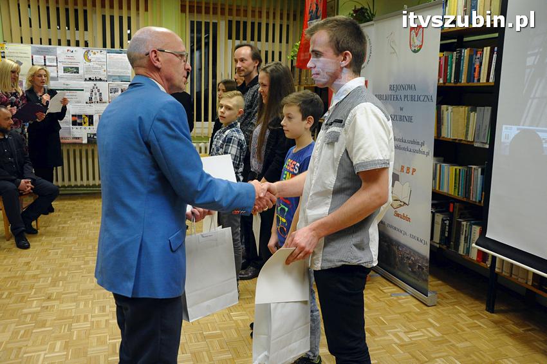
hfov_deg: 59.5
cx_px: 274
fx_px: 478
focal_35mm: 32
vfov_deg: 41.6
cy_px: 182
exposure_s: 1/125
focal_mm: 21
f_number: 5.6
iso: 2000
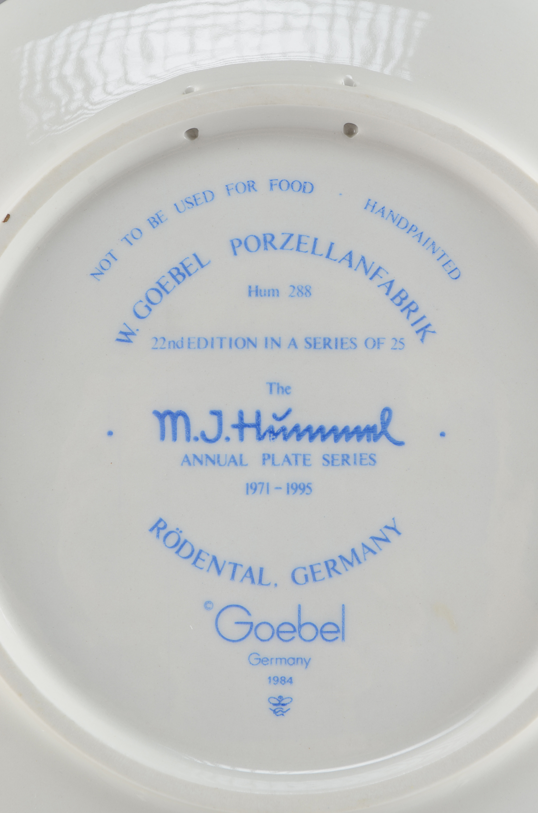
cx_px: 269
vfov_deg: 24.7
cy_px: 406
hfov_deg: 16.5
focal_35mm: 82
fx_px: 1858
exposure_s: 1/80
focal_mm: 55
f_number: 11
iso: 100
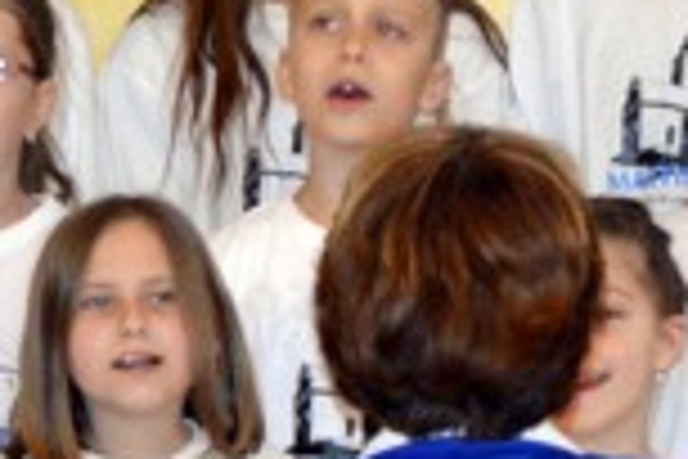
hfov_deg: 5.2
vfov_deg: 3.5
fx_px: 7585
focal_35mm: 397
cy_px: 421
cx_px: 895
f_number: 5
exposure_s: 1/60
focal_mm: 45
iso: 1250
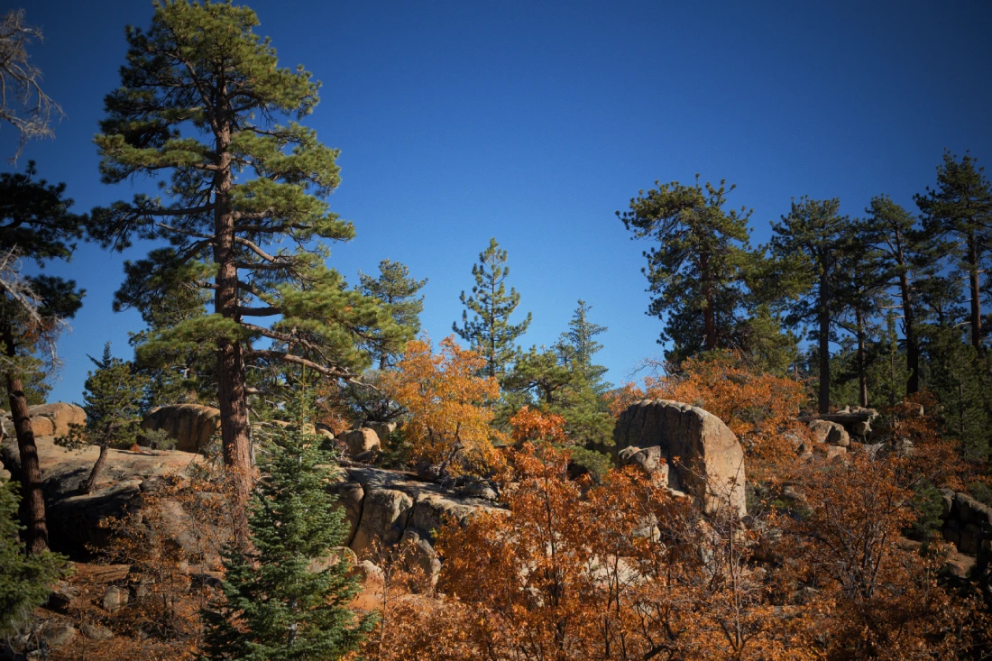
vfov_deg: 32.6
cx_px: 496
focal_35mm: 41
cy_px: 330
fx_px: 1130
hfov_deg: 47.4
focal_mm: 27
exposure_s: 1/6400
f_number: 1.2
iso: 125
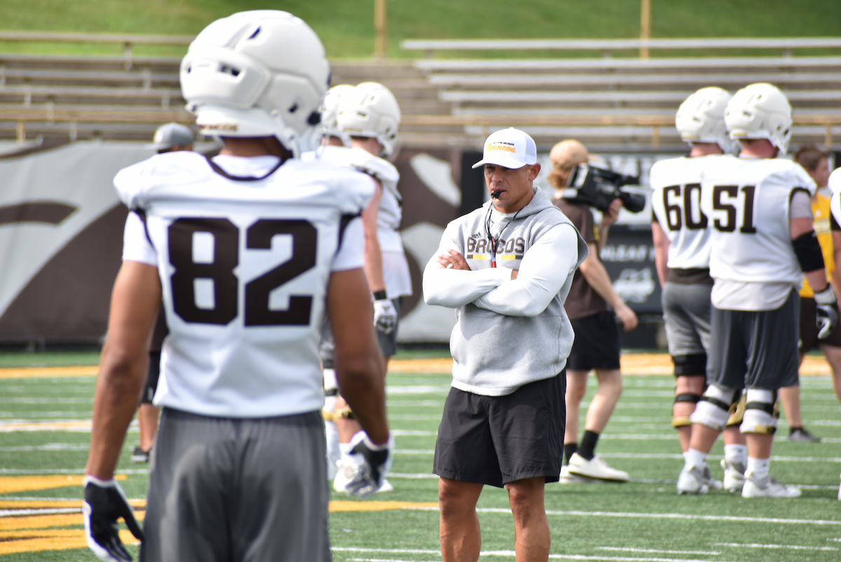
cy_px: 281
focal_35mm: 450
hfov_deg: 4.6
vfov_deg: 3.1
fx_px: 10516
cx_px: 420
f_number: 6.3
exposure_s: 1/200
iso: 100
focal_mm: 300
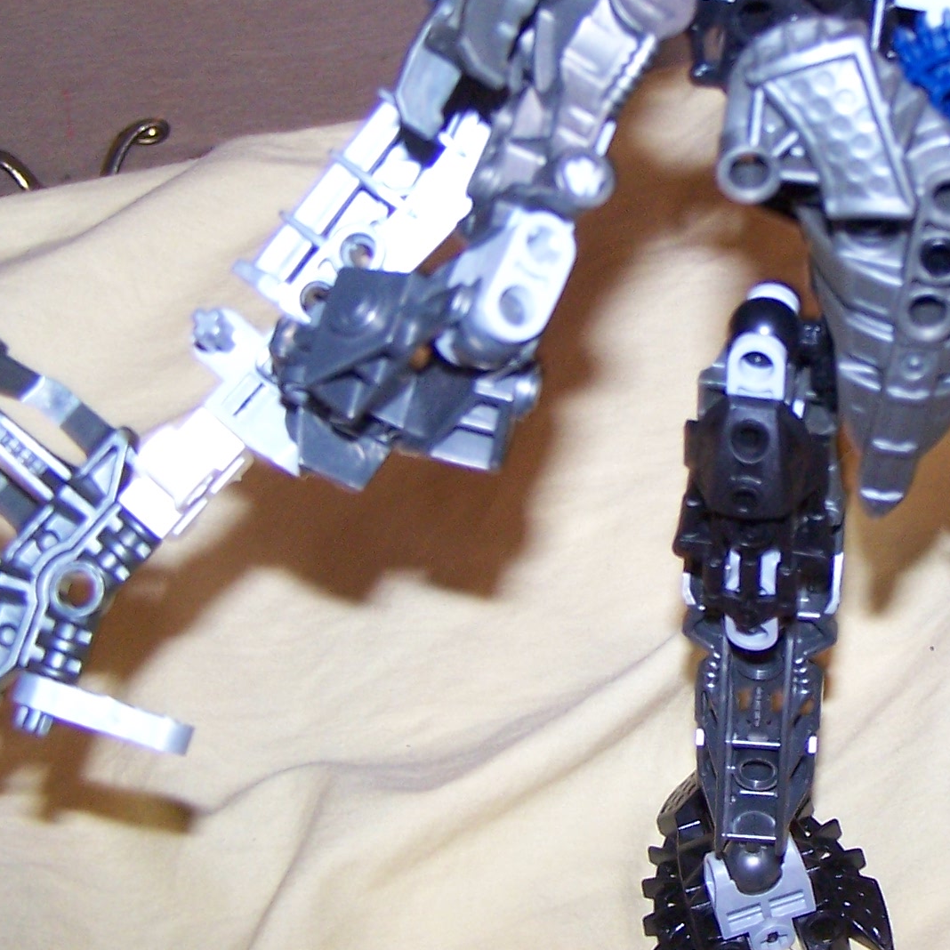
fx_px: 2515
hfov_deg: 20.8
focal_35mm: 81
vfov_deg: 21.4
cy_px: 415
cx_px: 925
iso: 140
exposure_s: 1/60
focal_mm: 6.3
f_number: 2.8
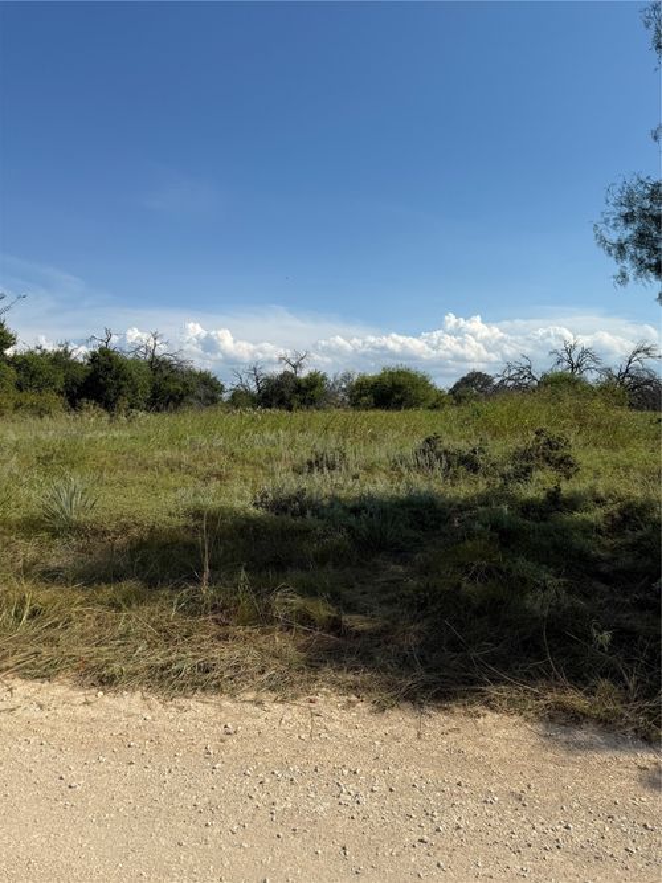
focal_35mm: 24
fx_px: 612
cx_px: 331
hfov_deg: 56.8
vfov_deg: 71.6
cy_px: 442
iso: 80
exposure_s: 1/6711
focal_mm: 6.76
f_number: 1.78
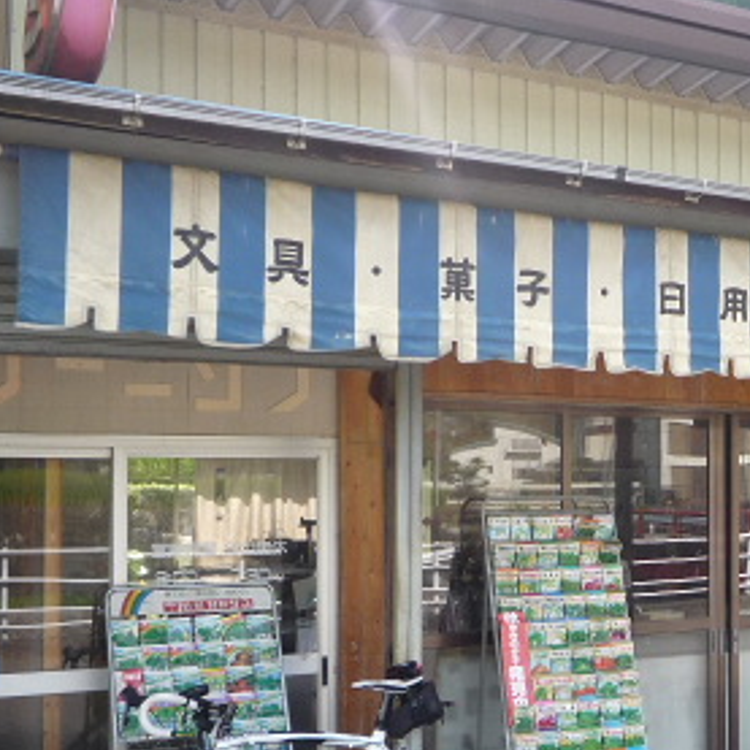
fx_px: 1250
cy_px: 468
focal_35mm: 51
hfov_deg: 31.8
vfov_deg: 33.2
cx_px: 671
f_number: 2.8
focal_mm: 4.4
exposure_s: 1/250
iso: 100
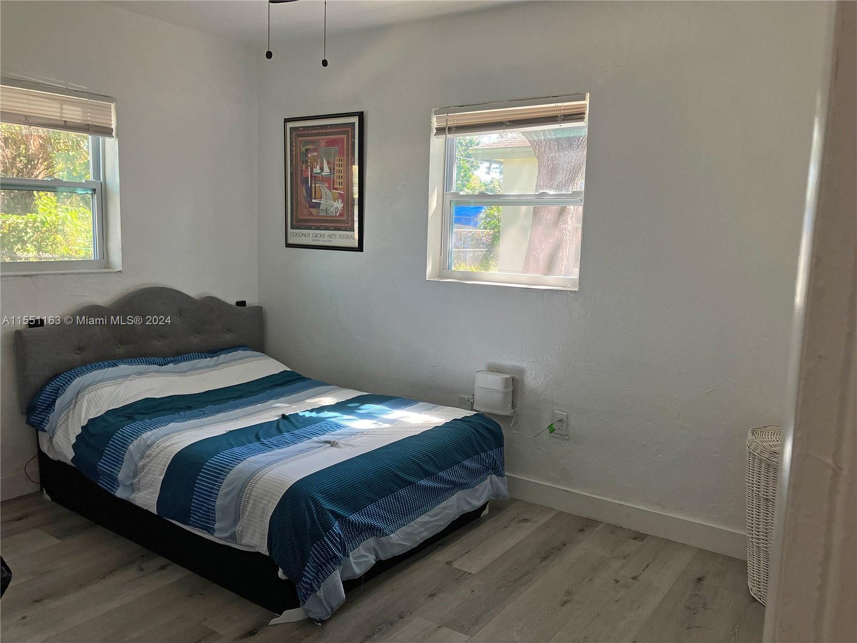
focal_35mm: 28
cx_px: 428
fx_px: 693
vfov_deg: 49.7
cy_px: 322
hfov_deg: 63.4
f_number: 1.8
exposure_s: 1/120
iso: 50
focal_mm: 3.99
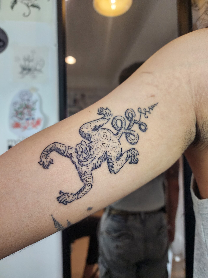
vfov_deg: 73.9
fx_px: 184
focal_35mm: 23
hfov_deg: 58.9
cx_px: 104
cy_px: 139
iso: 250
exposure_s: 1/100
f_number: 1.8
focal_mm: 6.4
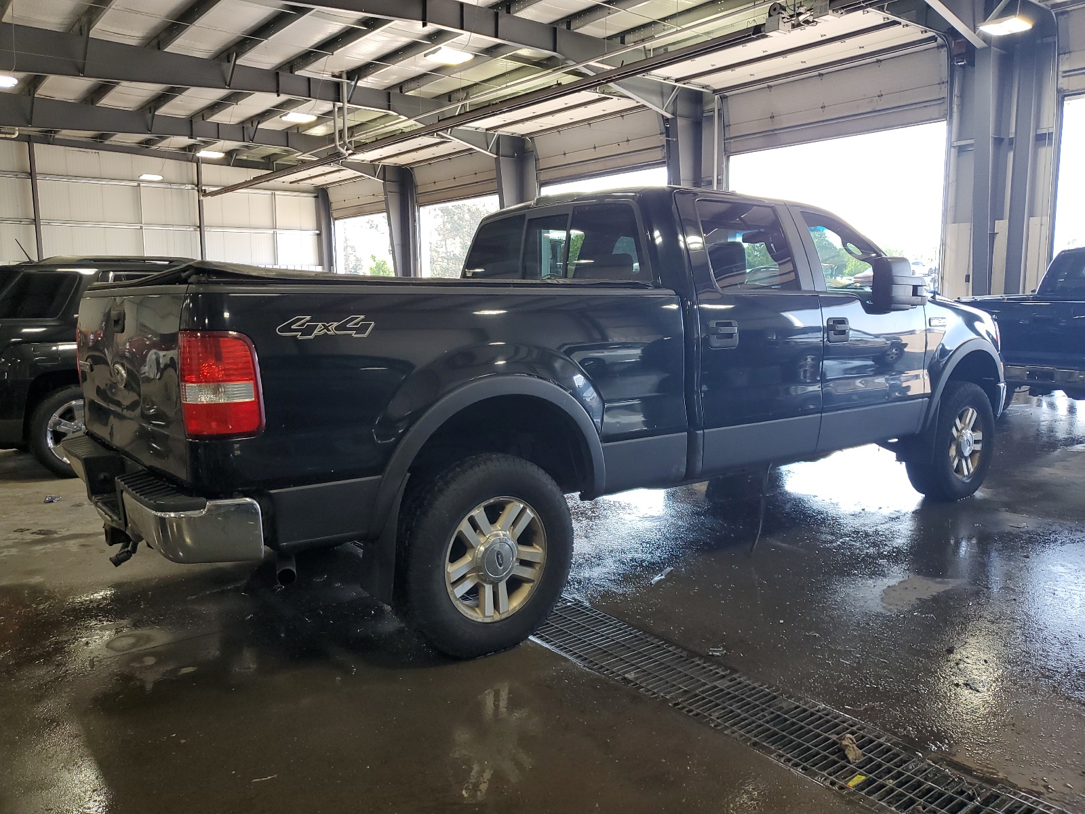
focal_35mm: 26
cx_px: 542
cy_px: 407
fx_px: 815
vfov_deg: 53.1
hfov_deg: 67.3
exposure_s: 1/120
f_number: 1.5
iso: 63
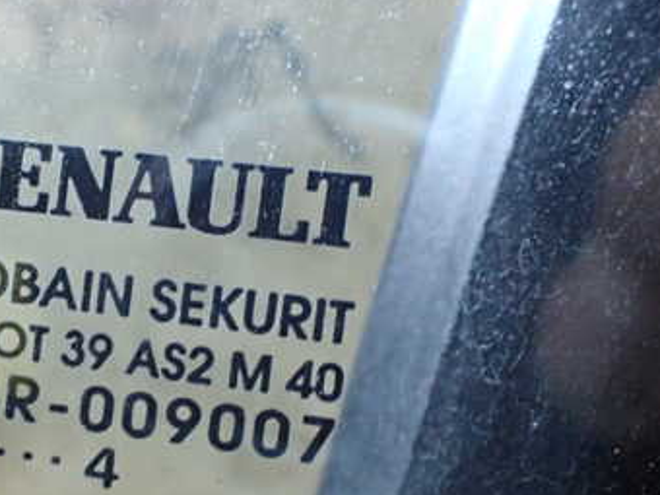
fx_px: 1011
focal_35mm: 53
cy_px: 365
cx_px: 153
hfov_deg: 35.3
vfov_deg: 27.2
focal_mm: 5.4
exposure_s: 1/80
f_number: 2.3
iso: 800
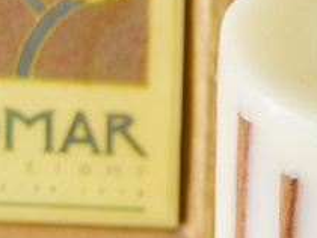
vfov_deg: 7.8
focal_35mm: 185
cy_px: 431
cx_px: 482
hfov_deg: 10.3
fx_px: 1696
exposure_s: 1/60
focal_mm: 30
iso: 500
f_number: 4.5
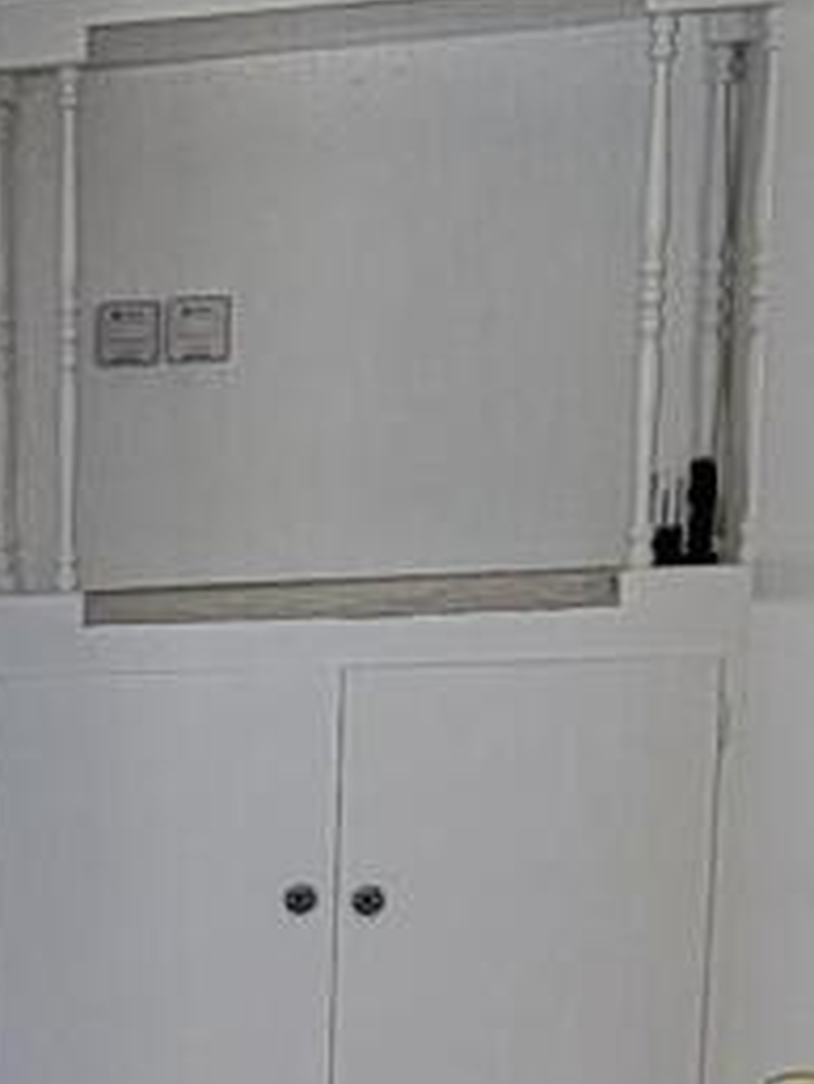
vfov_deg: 18.5
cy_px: 1265
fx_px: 3164
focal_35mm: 101
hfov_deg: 12.7
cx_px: -844
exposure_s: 1/50
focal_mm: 2.2
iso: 50
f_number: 2.2
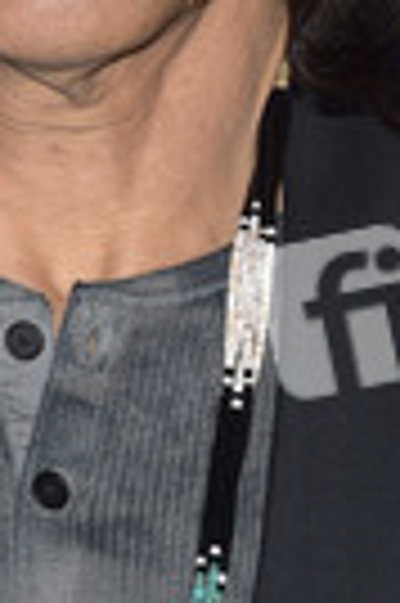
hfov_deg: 2.4
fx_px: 9507
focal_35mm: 569
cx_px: 83
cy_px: 68
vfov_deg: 3.6
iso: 320
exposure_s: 1/250
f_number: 6.3
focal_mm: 190
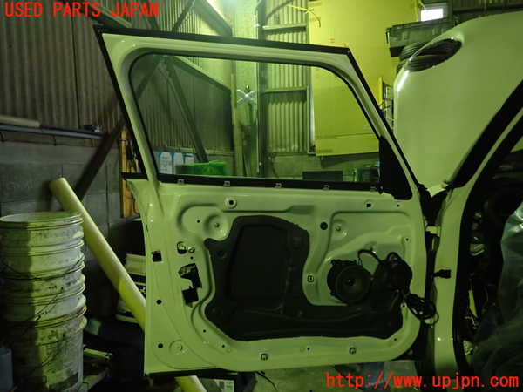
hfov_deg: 69.4
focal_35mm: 25
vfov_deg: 54.9
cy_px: 196
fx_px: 378
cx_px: 262
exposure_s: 1/30
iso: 400
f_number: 2
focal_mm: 4.5
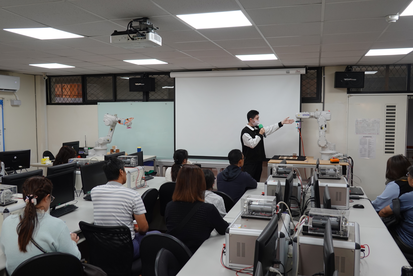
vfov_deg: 38.9
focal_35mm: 34
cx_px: 206
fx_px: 390
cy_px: 138
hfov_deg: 55.8
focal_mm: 12.51
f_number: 3.5
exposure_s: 1/40
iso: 160
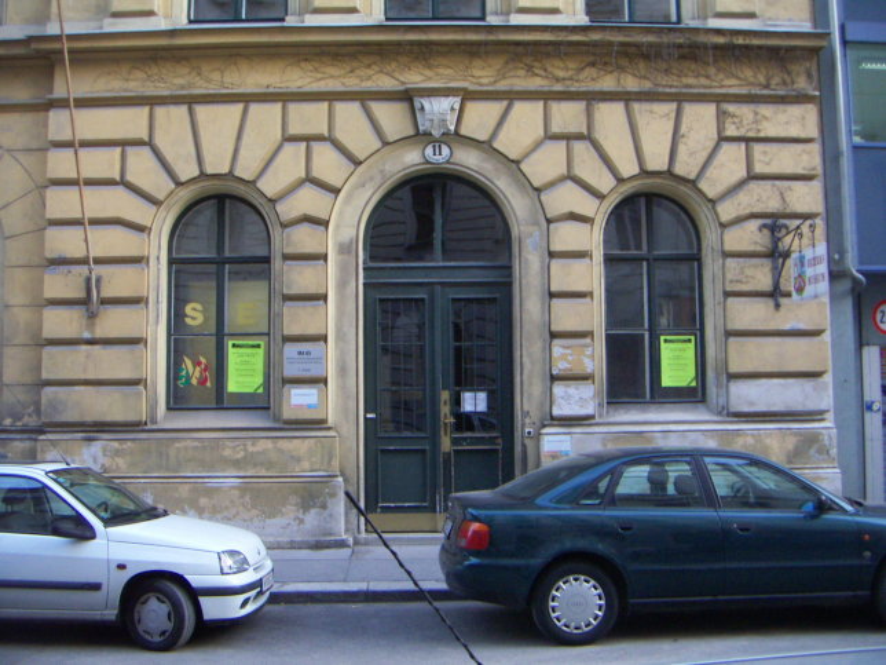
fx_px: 921
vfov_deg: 39.7
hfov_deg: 51.4
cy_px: 332
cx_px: 443
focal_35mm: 36
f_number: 2.8
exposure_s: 1/50
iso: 160
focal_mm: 4.7
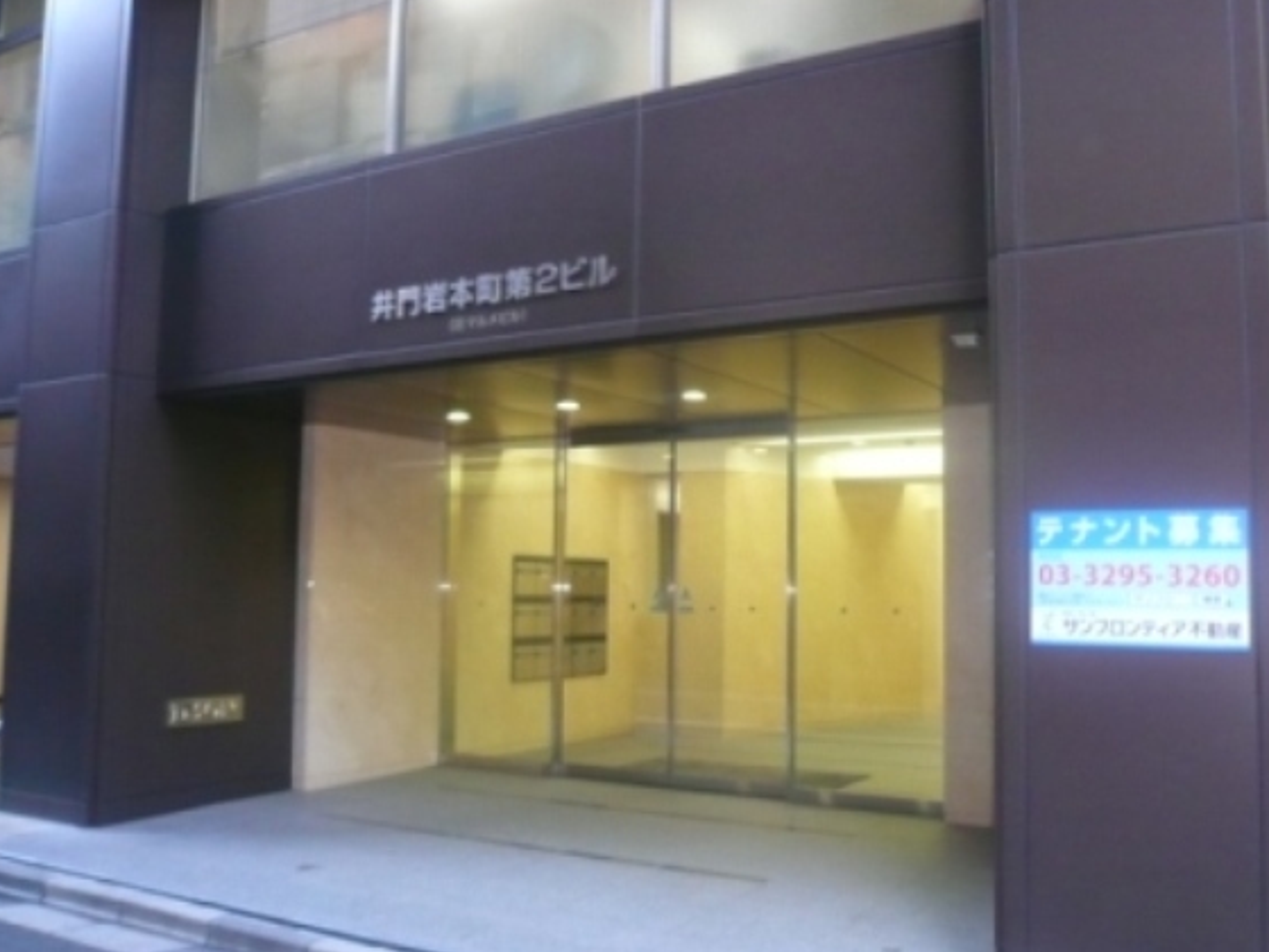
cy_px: 517
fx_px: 1173
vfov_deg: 44.1
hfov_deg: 56.8
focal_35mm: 32
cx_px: 678
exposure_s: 1/30
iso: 200
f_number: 2.8
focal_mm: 4.6
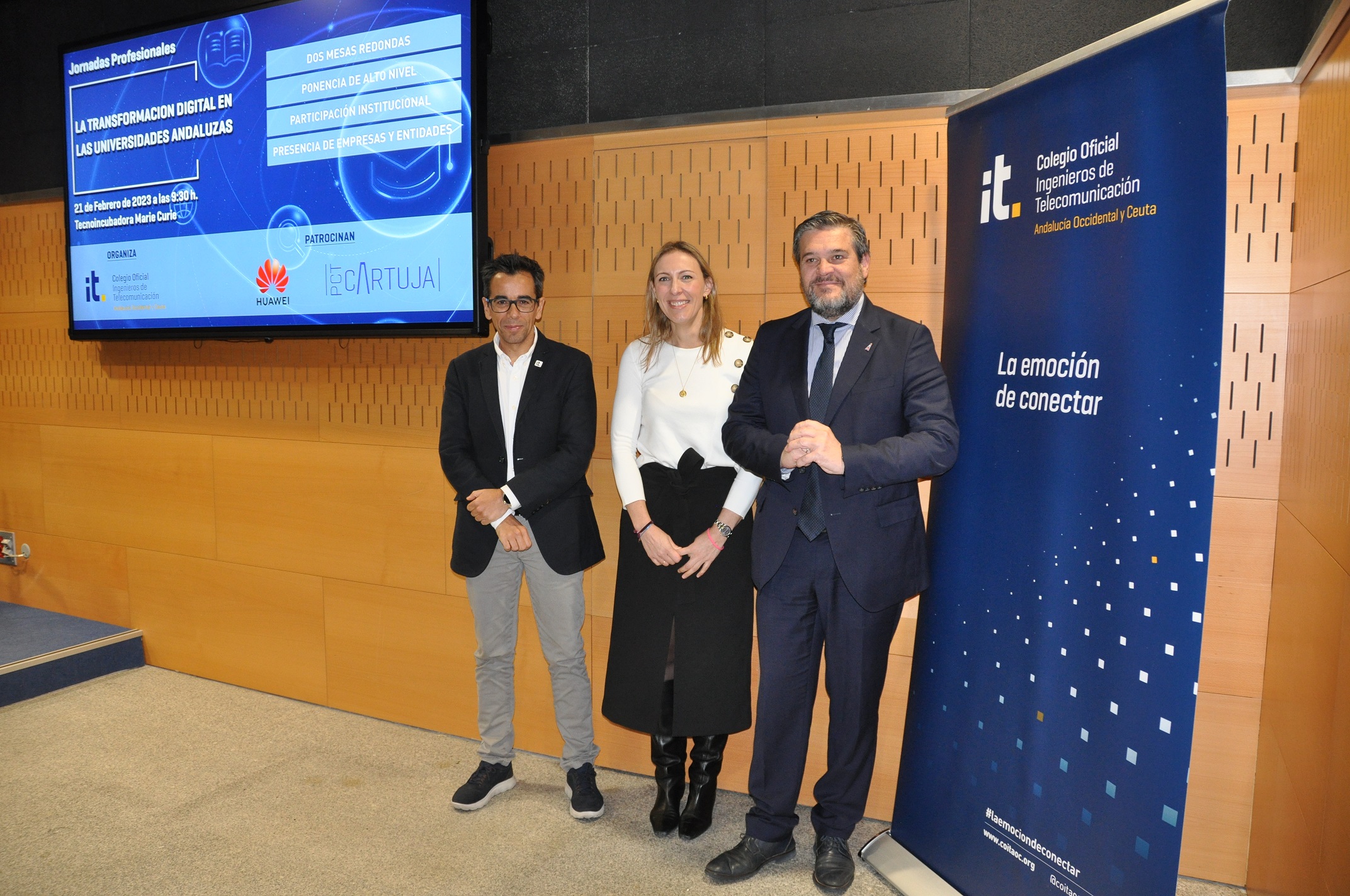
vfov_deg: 47.8
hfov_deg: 67.4
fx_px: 1011
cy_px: 448
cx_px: 675
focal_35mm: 27
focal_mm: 18
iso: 800
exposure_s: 1/60
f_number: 3.5
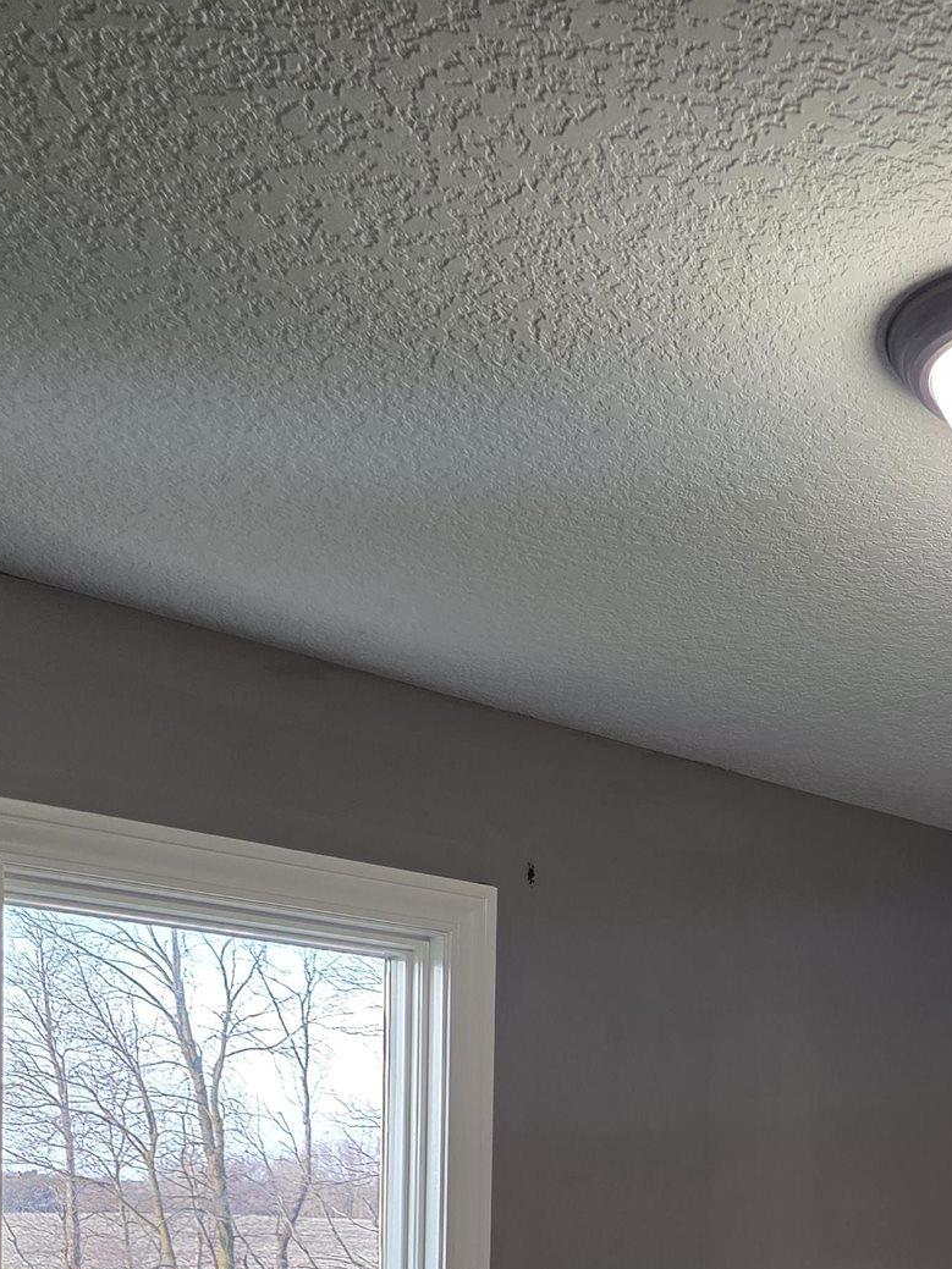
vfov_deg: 33.7
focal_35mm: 51
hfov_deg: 27.2
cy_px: 1317
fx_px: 1871
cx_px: 920
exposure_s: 1/120
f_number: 1.7
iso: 200
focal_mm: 6.25
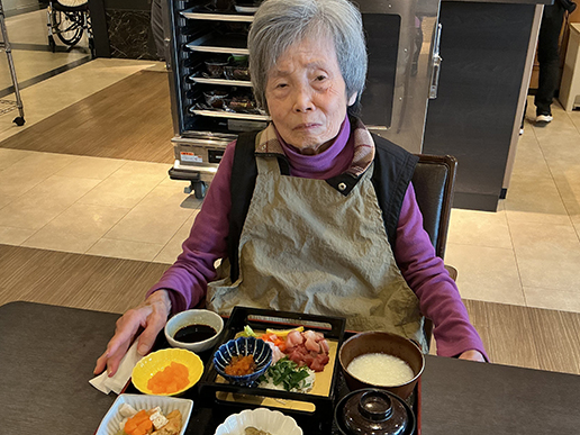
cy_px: 238
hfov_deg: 51.3
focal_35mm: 36
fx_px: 603
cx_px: 312
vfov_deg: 39.6
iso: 160
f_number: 1.8
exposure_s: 1/60
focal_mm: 3
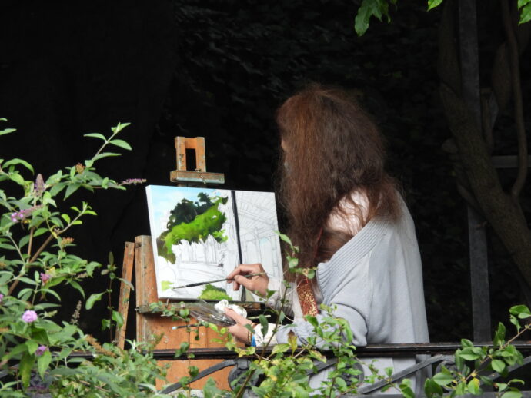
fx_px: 10742
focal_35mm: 700
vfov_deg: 2.1
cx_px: 266
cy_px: 199
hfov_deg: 2.8
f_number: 5.6
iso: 200
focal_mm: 125
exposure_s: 1/125
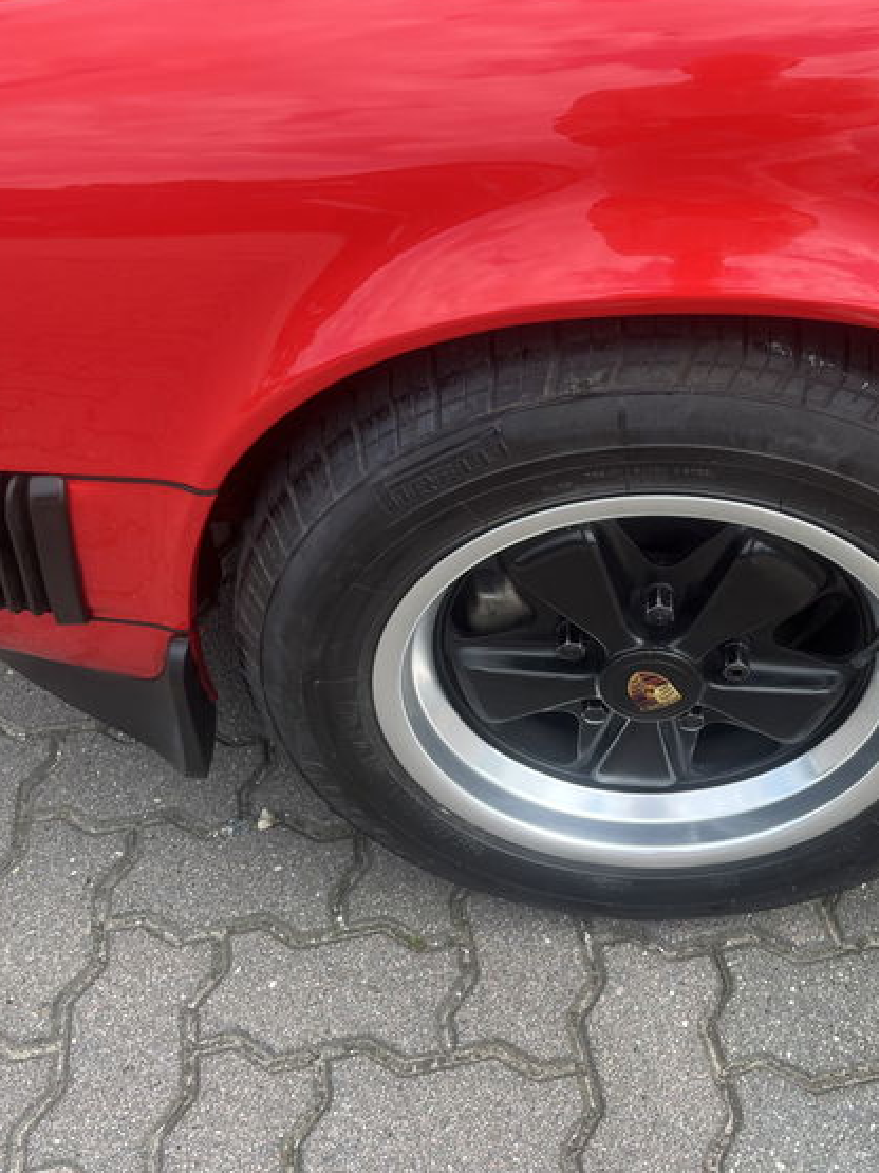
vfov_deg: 51.4
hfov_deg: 39.4
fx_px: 1219
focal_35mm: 36
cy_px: 581
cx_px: 556
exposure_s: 1/714
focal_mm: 5.1
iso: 50
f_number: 1.6
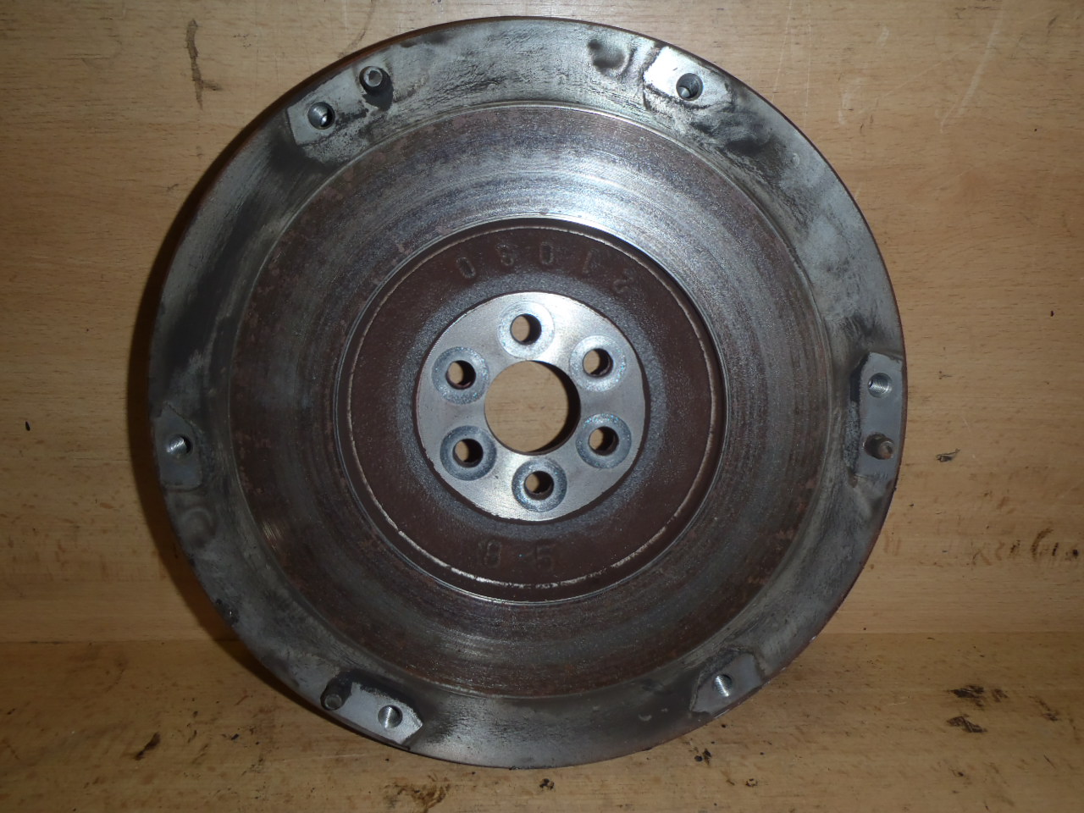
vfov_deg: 49.7
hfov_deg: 63.4
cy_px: 406
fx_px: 877
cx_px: 542
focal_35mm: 28
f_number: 3.9
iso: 100
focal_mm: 5
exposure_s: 1/30
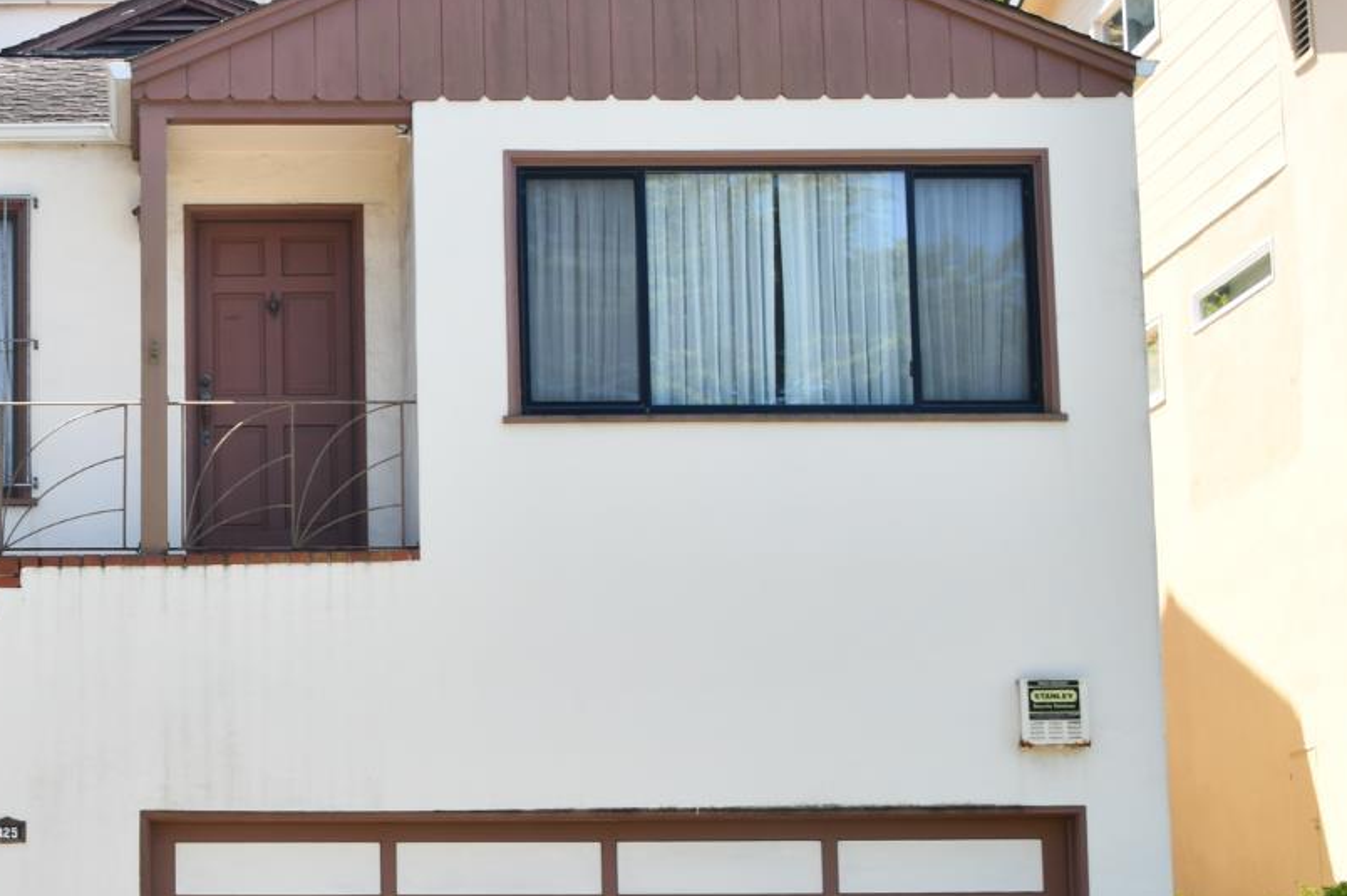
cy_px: 451
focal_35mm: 84
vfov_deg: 16.2
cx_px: 134
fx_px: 3141
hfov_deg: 23.6
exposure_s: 1/15
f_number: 11
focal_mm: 30
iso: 100
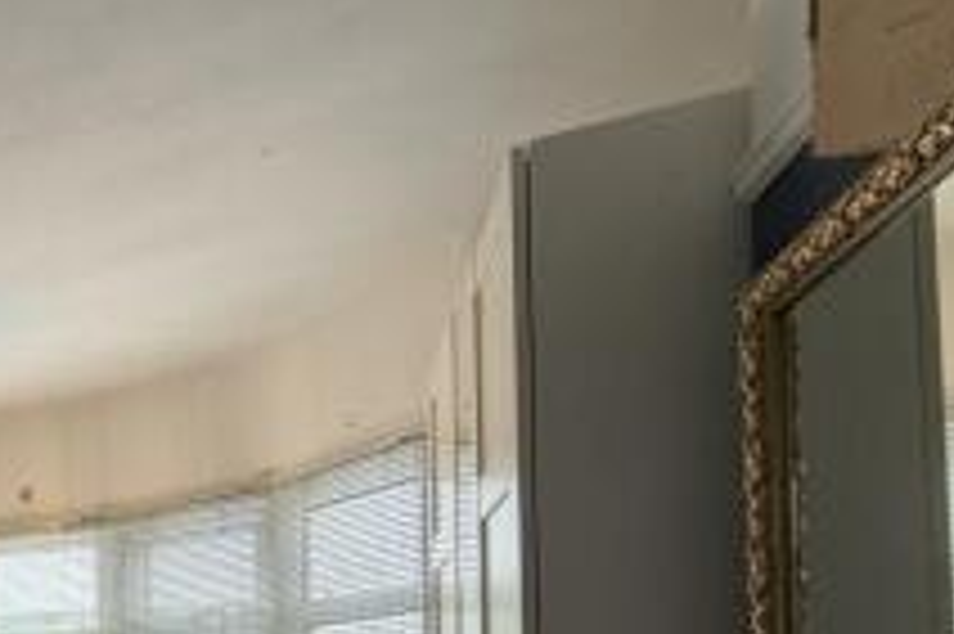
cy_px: 758
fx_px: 1059
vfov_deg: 28.9
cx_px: -299
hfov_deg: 34.0
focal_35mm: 40
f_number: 2.2
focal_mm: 2.22
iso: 200
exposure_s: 1/50
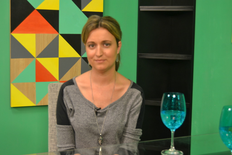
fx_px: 406
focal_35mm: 63
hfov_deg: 31.9
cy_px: 78
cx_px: 116
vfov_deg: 21.6
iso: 720
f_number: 5
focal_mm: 42
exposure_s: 1/60
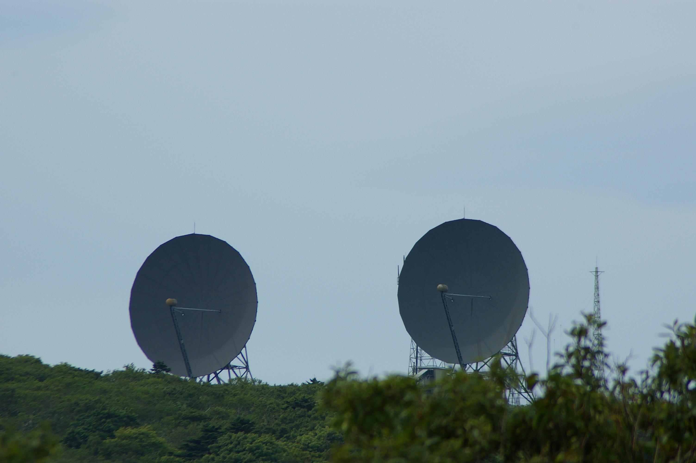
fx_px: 8692
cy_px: 232
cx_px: 348
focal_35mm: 450
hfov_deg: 4.6
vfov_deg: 3.0
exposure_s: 1/500
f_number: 8
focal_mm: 300
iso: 200
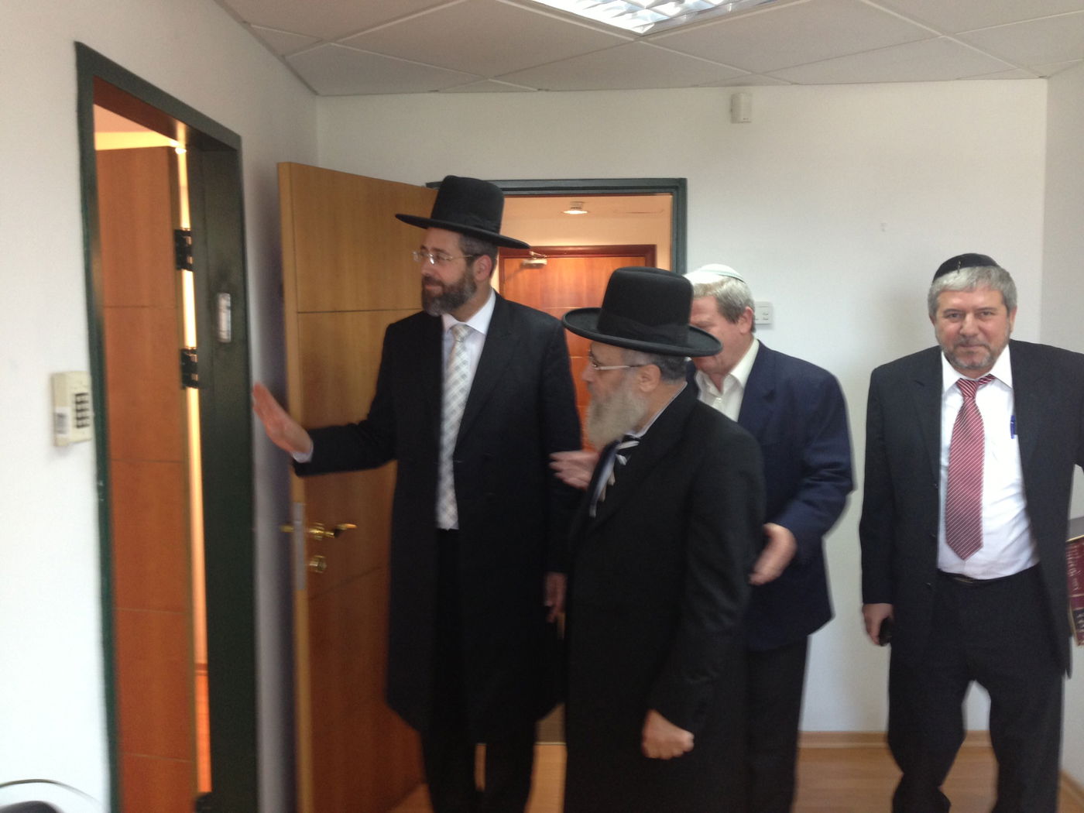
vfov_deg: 42.9
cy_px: 406
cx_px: 542
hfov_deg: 55.4
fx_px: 1033
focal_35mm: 33
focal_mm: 4.13
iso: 125
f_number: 2.4
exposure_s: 1/20
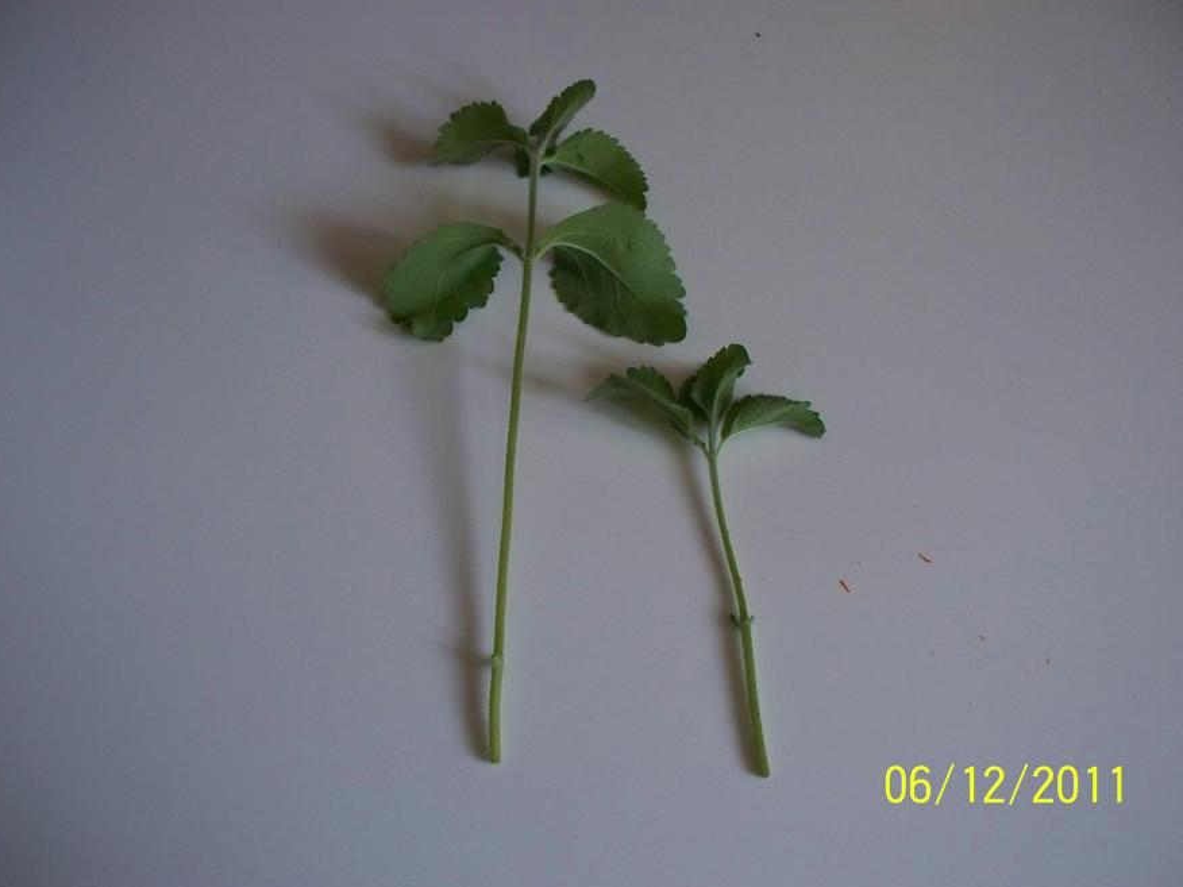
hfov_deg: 50.1
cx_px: 592
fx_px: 1264
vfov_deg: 38.7
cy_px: 445
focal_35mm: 37
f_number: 2.8
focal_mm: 7.54
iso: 250
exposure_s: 1/60
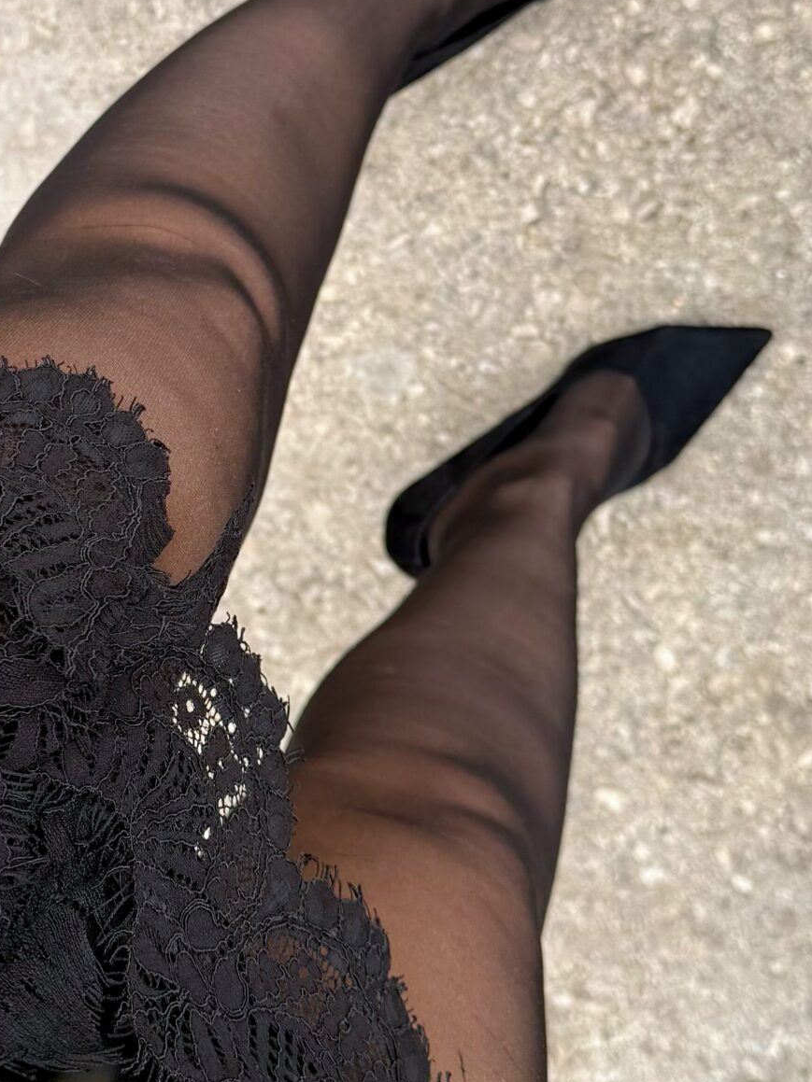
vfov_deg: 36.2
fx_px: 1658
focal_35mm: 53
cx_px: 140
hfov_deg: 26.9
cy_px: 562
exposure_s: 1/121
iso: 50
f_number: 1.78
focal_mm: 6.76
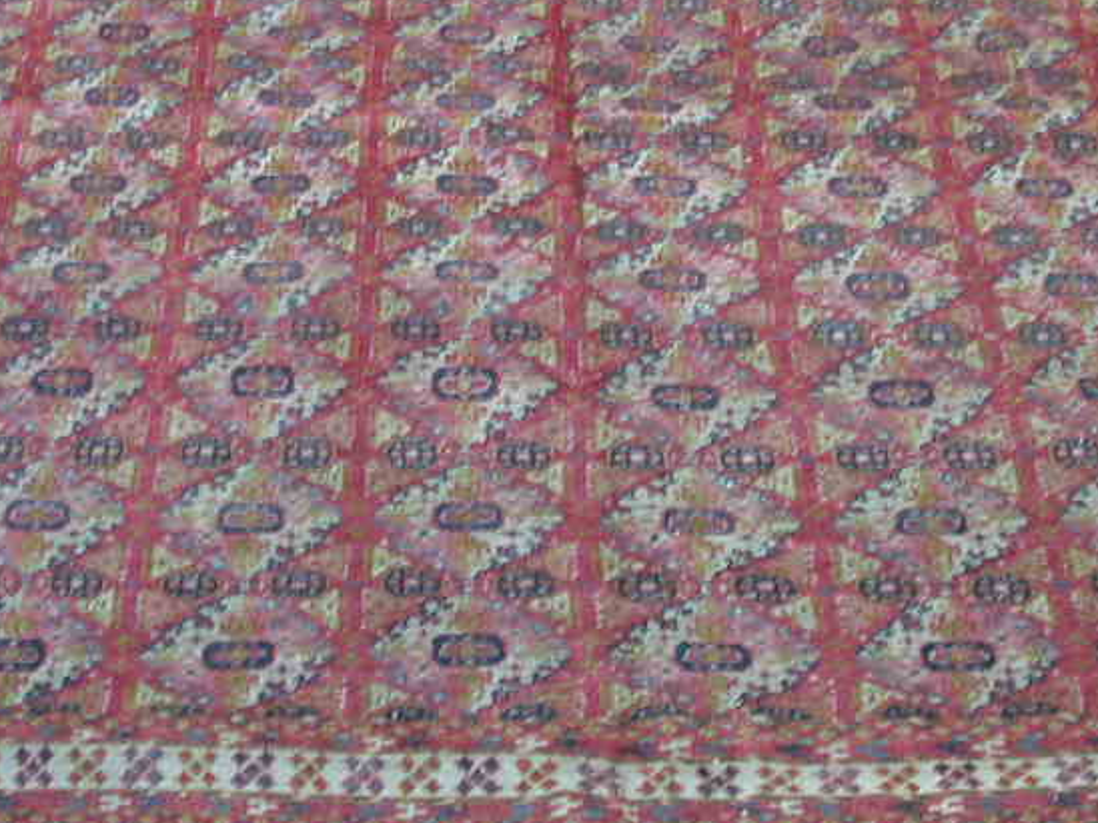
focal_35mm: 71
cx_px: 599
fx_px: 2252
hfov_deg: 27.4
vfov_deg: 20.6
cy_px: 260
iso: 100
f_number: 2.6
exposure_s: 1/4.7
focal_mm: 7.85
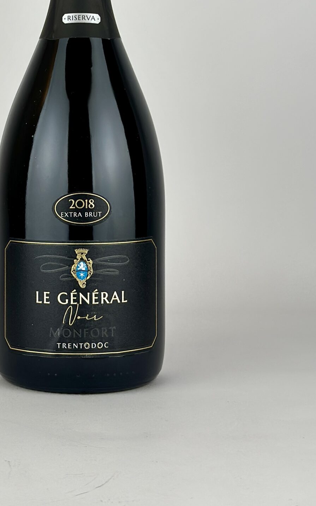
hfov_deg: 14.3
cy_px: 88
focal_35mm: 91
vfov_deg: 22.4
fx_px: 1253
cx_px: 56
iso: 80
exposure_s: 1/685
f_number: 1.78
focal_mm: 6.86
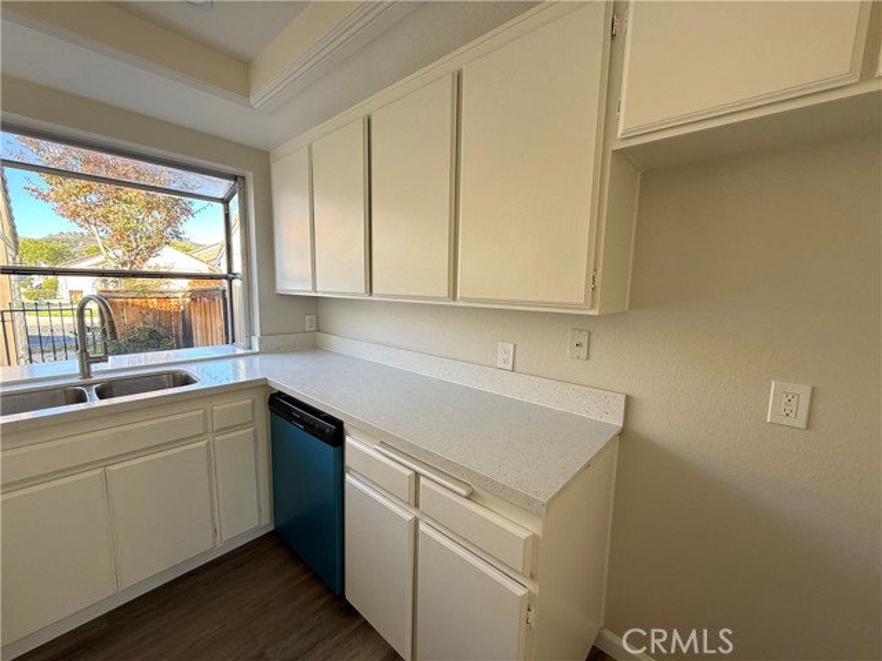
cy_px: 330
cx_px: 441
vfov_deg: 85.7
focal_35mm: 14
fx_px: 357
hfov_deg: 102.1
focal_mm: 2.22
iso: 50
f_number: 2.2
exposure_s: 1/99
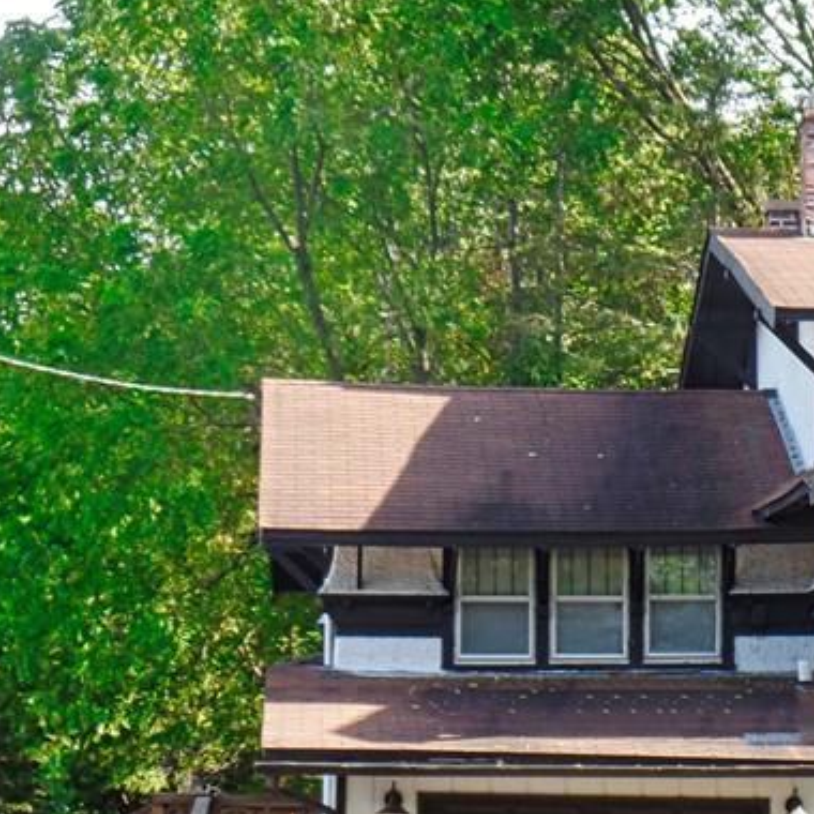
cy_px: 544
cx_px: 1009
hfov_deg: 13.6
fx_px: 3299
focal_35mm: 124
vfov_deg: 14.0
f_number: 3.4
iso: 80
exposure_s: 1/180
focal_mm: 9.2
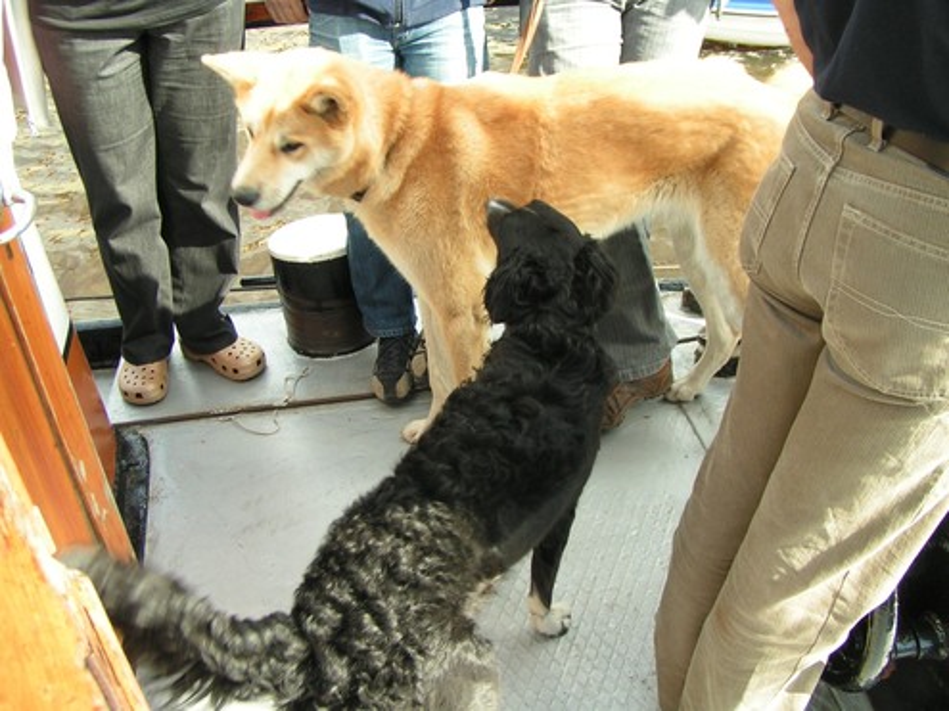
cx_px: 474
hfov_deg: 49.0
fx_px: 1042
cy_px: 356
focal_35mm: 38
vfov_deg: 37.7
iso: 50
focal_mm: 5.8
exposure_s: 1/100
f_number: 4.5
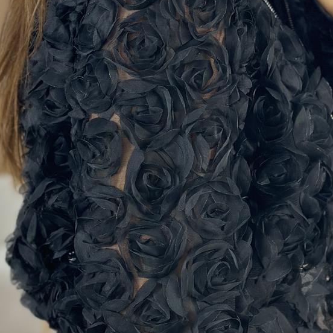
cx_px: 193
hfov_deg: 14.2
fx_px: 1339
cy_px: 253
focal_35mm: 123
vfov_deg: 14.1
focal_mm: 6.86
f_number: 1.78
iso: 80
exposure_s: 1/100
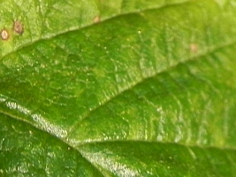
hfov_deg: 4.9
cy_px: 234
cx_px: 92
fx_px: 2746
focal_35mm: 403
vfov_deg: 3.7
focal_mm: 18.8
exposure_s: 1/188
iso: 160
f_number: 4
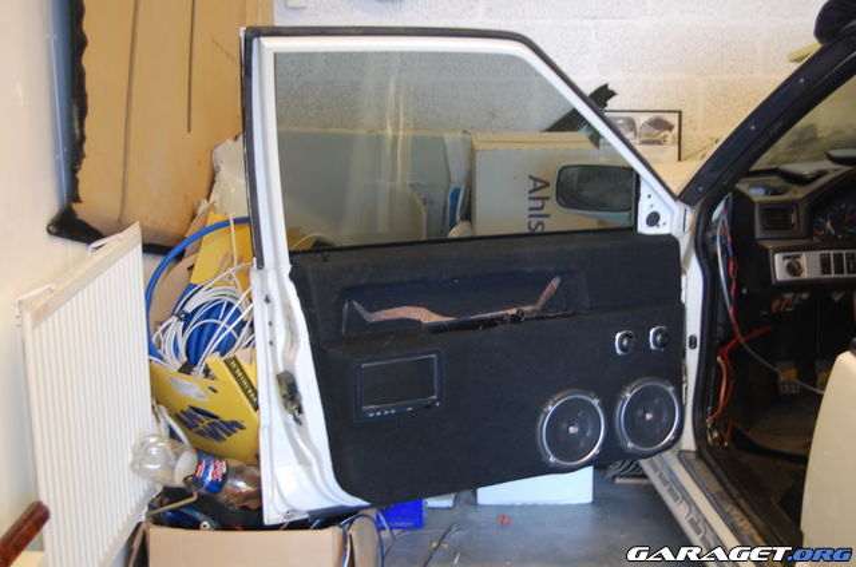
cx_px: 428
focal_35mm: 52
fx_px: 1246
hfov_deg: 37.9
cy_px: 284
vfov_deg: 25.6
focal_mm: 35
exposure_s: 1/10
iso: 800
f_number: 4.8
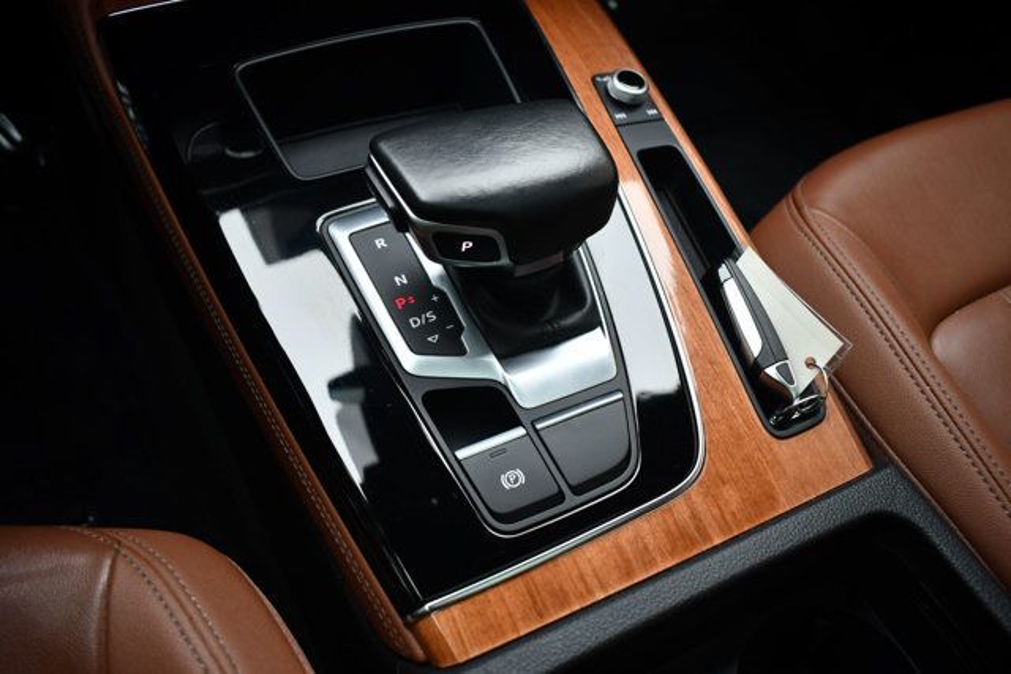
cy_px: 337
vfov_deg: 42.3
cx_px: 506
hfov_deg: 60.3
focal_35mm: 31
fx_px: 871
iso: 560
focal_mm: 21
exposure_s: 1/250
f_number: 3.8
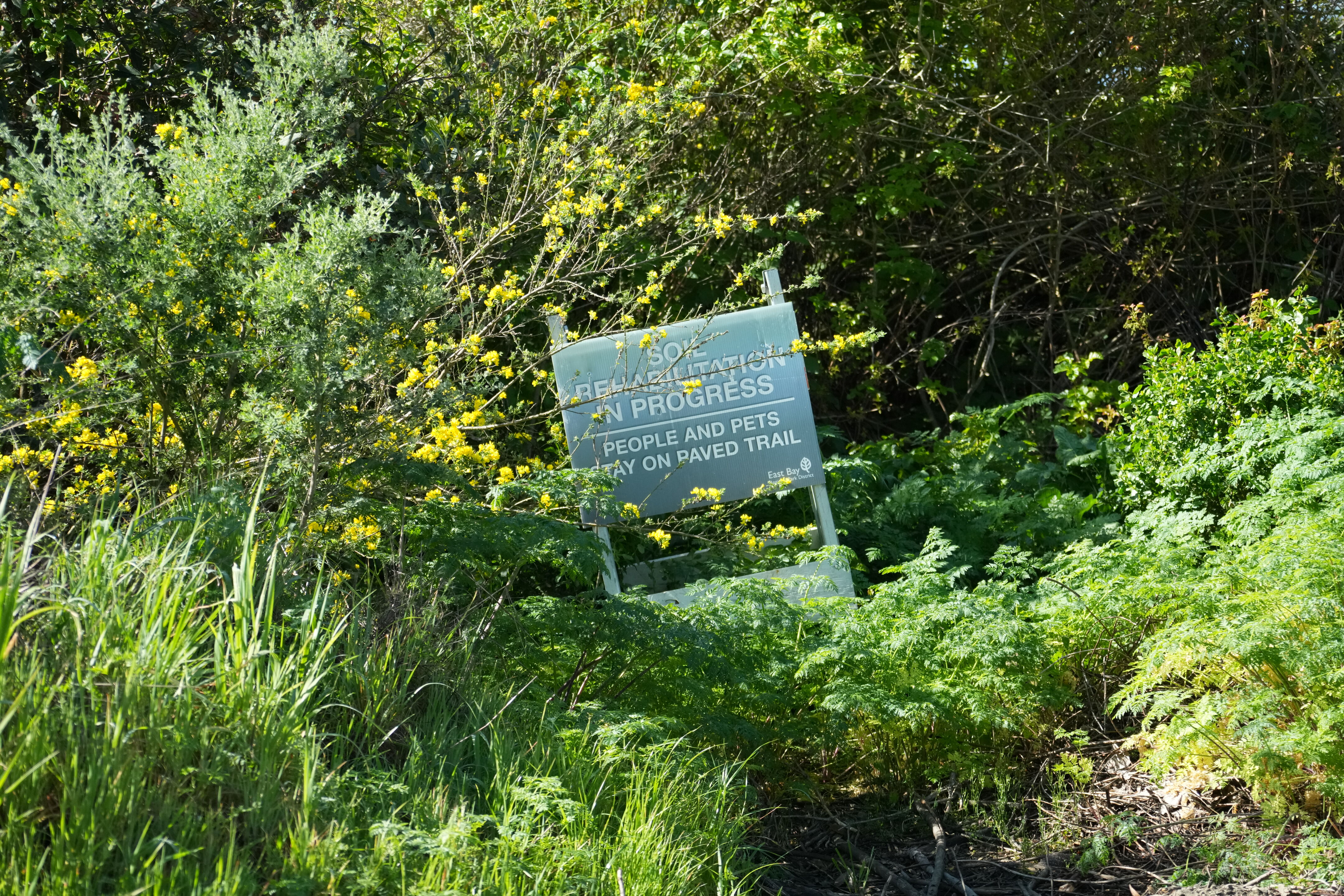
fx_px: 4629
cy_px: 448
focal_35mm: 124
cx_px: 672
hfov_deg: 16.5
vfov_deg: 11.1
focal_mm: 124
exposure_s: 1/2000
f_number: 6.3
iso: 2500
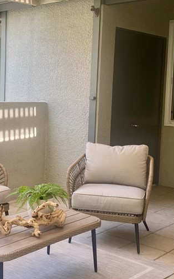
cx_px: 31
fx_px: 425
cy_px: 128
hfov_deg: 22.8
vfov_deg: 36.3
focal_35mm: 56
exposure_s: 1/169
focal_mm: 4.25
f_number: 1.8
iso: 32
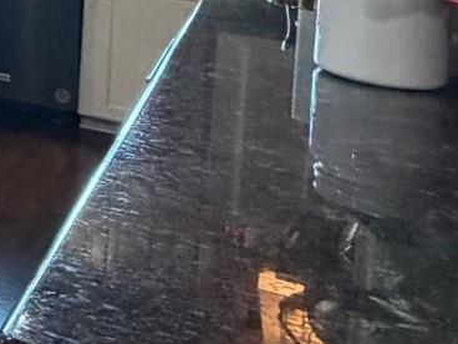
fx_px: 1032
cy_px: -181
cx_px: -497
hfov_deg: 17.1
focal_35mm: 78
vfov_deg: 17.0
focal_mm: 2.22
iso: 320
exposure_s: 1/60
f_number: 2.2
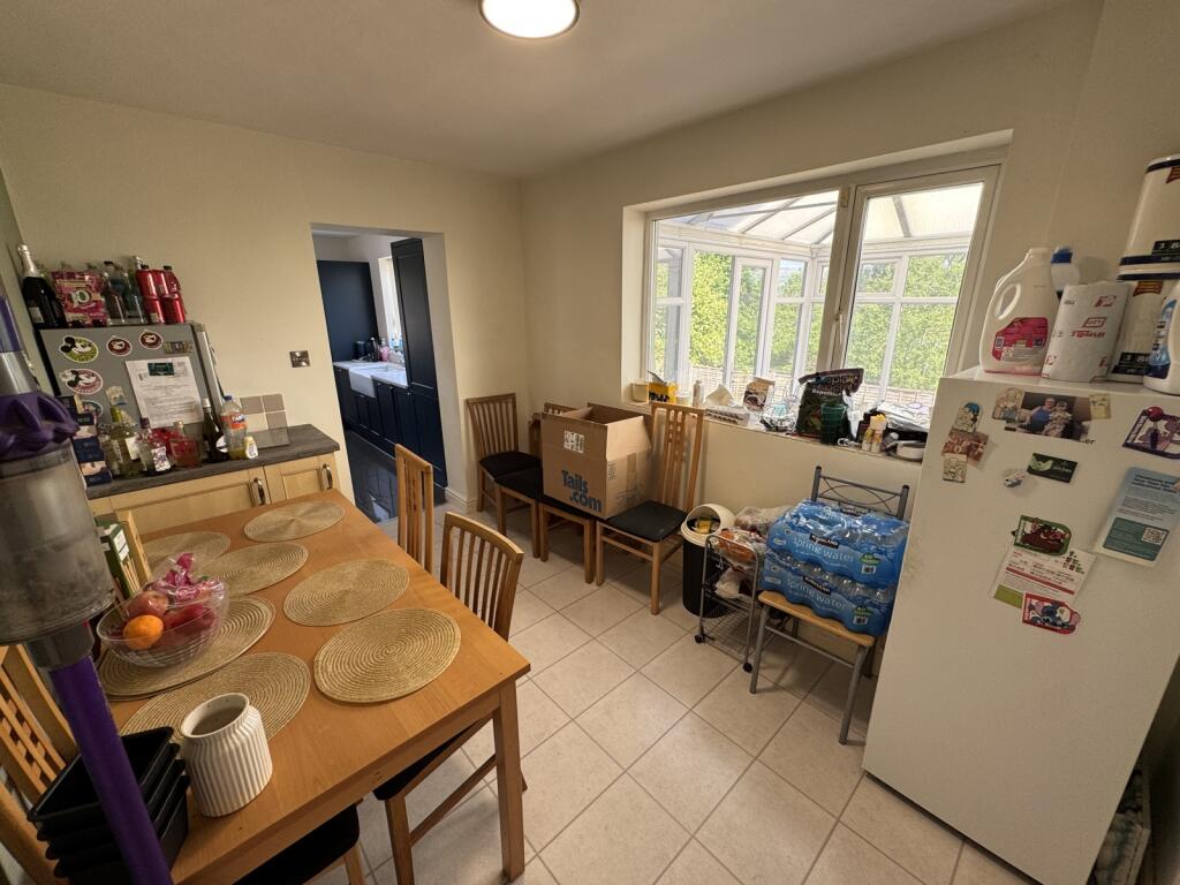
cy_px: 442
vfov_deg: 85.7
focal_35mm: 14
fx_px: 477
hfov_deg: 102.1
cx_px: 590
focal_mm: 2.22
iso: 80
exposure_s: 1/99
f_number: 2.2
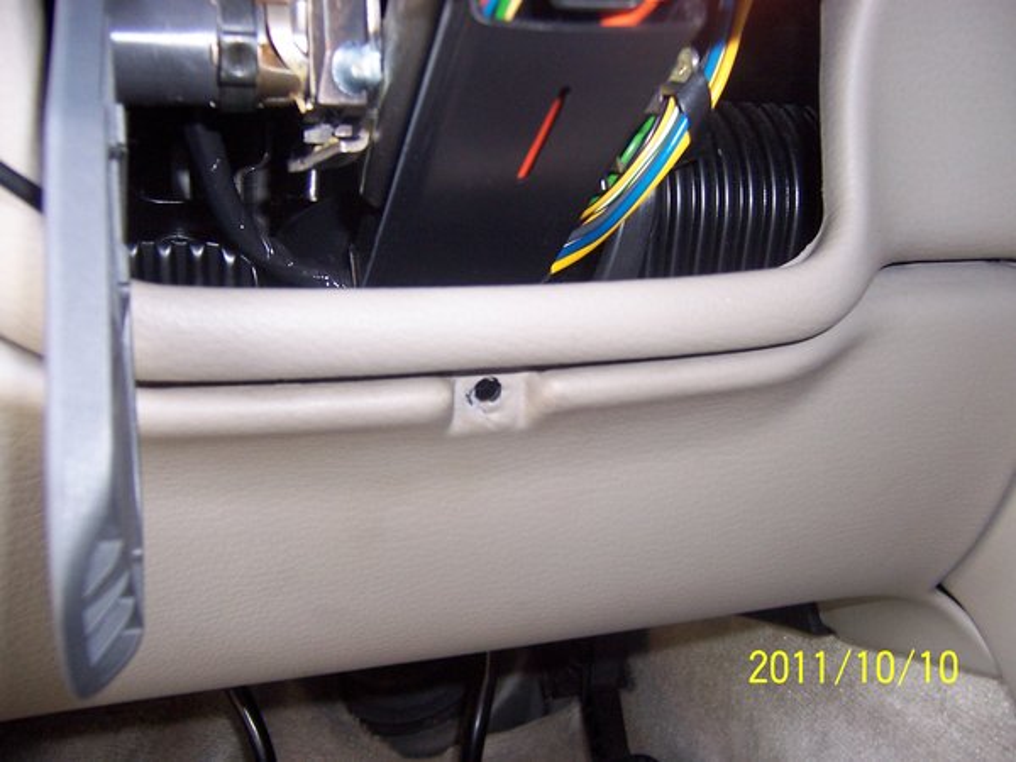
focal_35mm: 33
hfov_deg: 55.4
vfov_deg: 42.9
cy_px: 381
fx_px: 969
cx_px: 508
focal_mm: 5.5
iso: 140
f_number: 2.8
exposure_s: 1/60
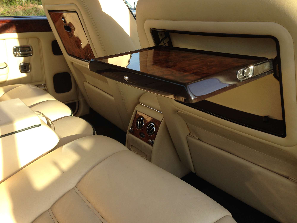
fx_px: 283
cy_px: 112
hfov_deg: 55.4
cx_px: 148
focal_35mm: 33
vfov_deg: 42.9
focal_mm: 4.12
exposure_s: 1/328
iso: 50
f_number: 2.4
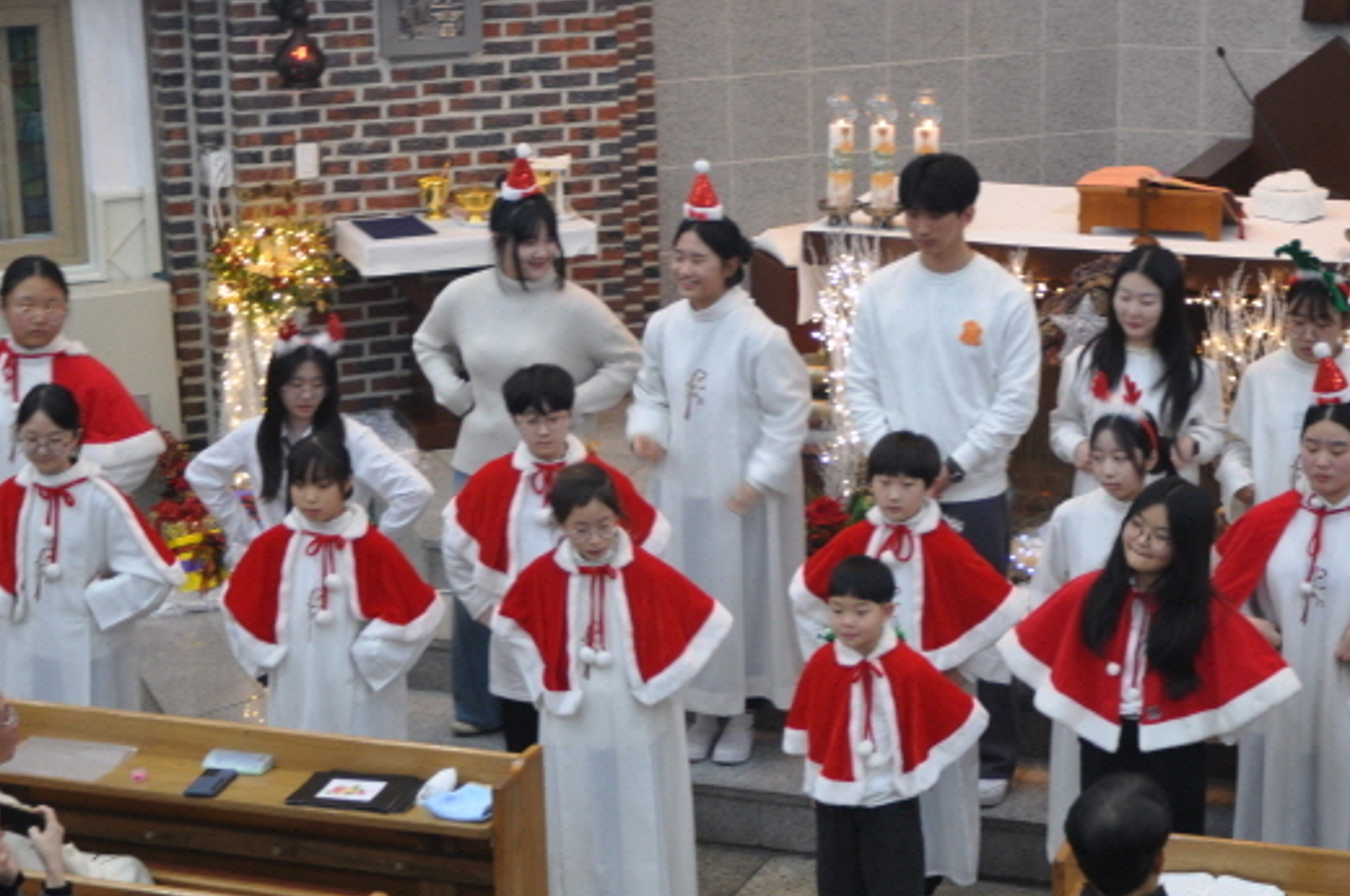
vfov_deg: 14.1
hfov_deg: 21.0
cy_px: 479
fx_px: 3632
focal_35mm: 97
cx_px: 771
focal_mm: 42
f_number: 4.8
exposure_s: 1/20
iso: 400
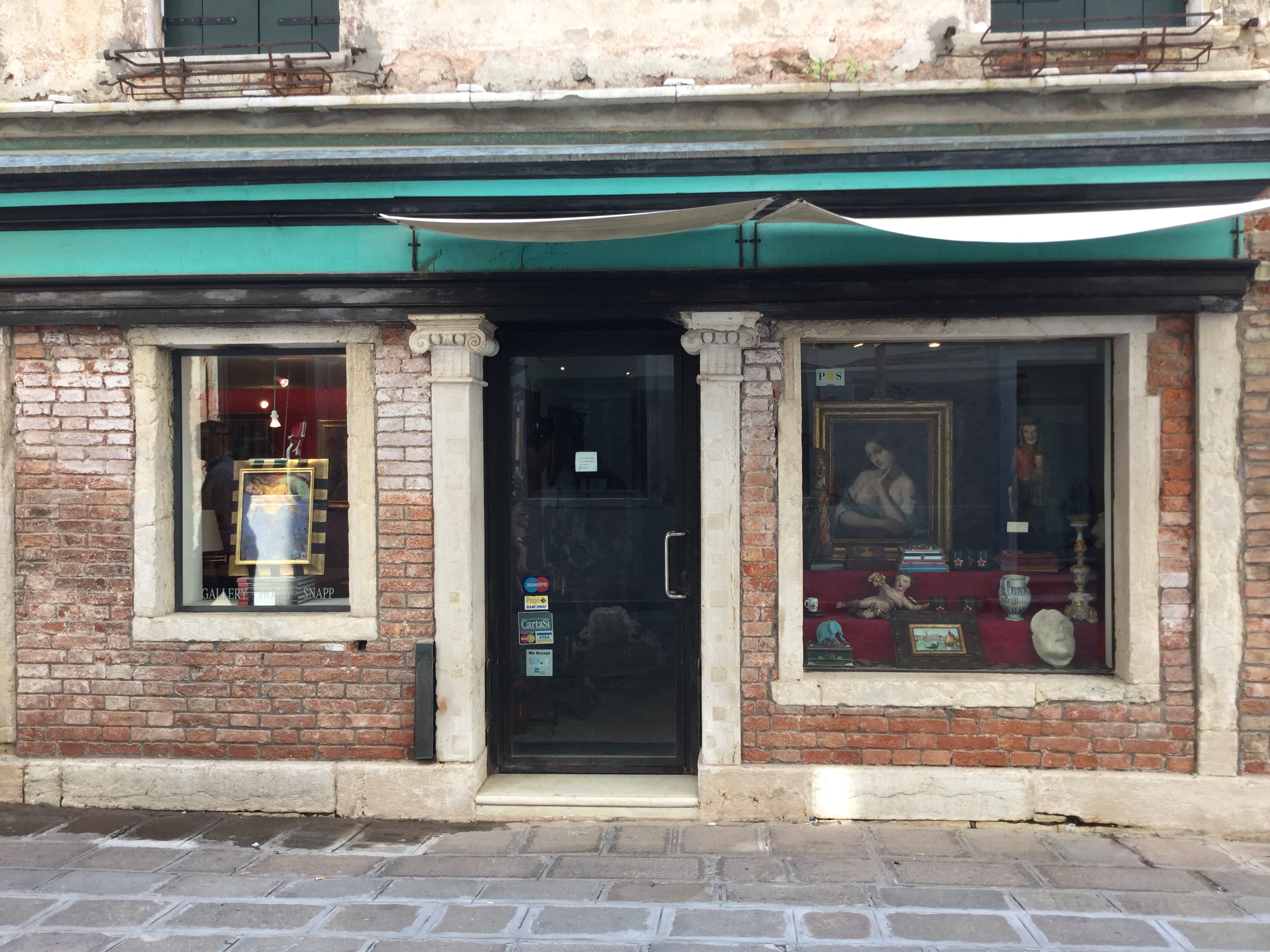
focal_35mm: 31
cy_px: 476
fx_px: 1137
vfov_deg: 45.4
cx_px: 635
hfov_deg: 58.4
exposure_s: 1/110
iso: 25
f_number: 2.4
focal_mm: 3.3
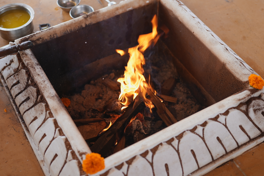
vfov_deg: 25.1
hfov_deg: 36.9
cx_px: 135
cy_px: 85
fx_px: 396
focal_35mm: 54
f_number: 1.4
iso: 100
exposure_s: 1/160
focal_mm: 35
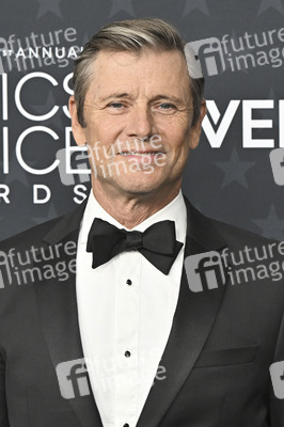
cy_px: 214
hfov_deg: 10.4
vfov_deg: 15.5
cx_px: 142
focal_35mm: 132
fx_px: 1565
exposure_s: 1/320
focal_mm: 88
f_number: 5.6
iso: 1250
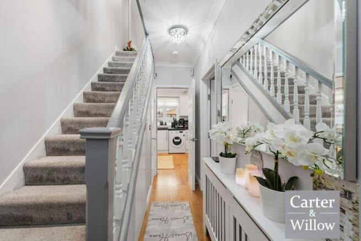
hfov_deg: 104.2
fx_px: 140
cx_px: 180
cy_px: 120
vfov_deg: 81.2
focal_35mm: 14
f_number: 11
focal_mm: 14
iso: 400
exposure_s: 1/40
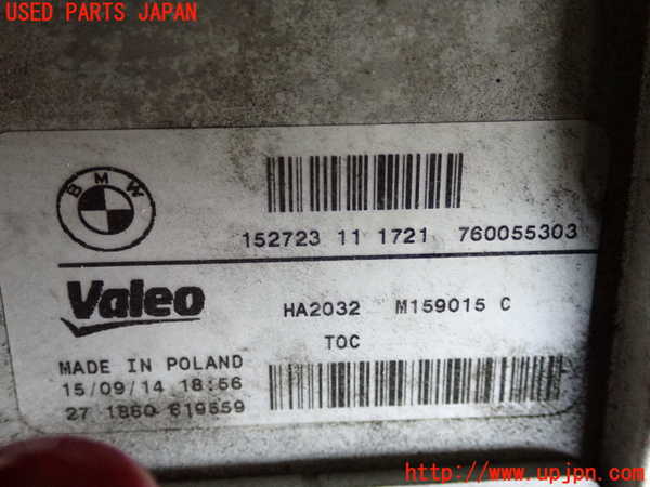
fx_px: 883
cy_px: 244
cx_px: 325
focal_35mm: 47
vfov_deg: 30.9
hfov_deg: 40.4
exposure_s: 1/125
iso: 1250
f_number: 3.1
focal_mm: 8.4
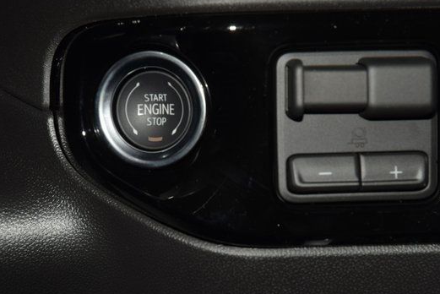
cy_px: 147
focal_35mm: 129
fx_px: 1577
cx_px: 242
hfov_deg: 15.9
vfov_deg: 10.6
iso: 100
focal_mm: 70
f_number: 8
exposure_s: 1/125
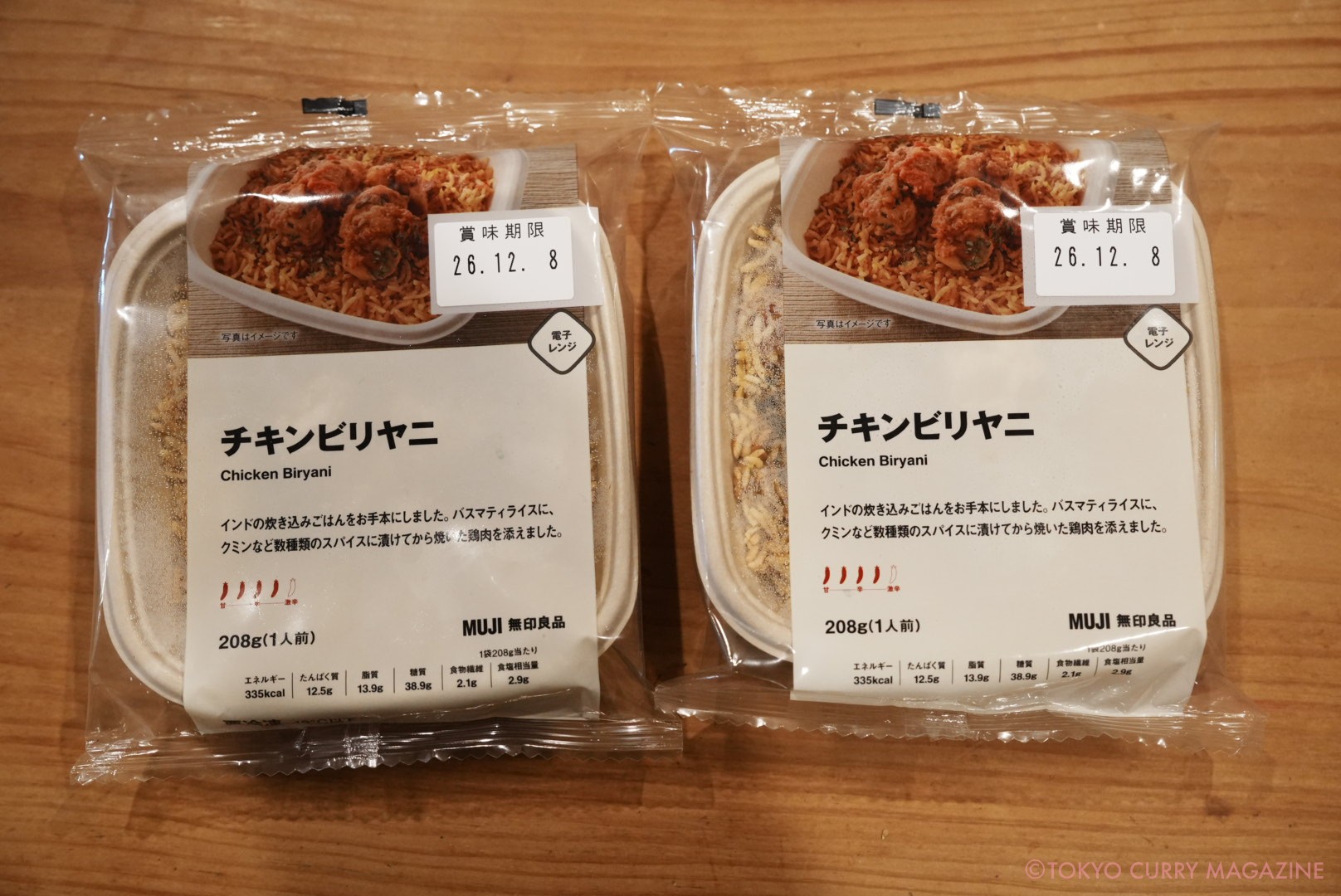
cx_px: 670
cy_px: 448
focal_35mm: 43
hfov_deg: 45.4
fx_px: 1603
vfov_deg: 31.2
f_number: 4.5
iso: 4000
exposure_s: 1/200
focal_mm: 43
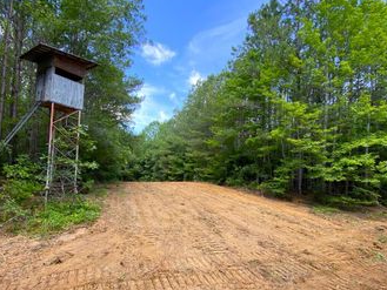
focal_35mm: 17
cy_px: 161
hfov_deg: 90.6
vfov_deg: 74.5
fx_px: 190
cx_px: 172
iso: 25
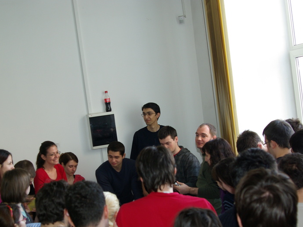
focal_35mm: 56
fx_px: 490
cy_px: 138
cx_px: 122
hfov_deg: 34.3
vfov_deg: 26.0
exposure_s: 1/50
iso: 250
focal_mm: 28
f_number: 4
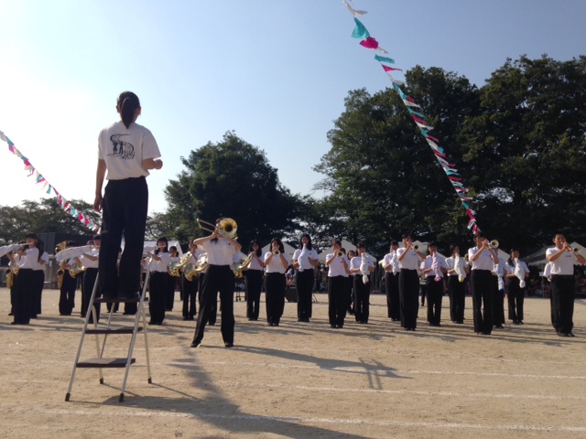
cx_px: 293
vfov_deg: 42.9
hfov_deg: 55.4
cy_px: 220
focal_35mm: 33
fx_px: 559
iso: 50
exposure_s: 1/2262
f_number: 2.4
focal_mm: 4.12
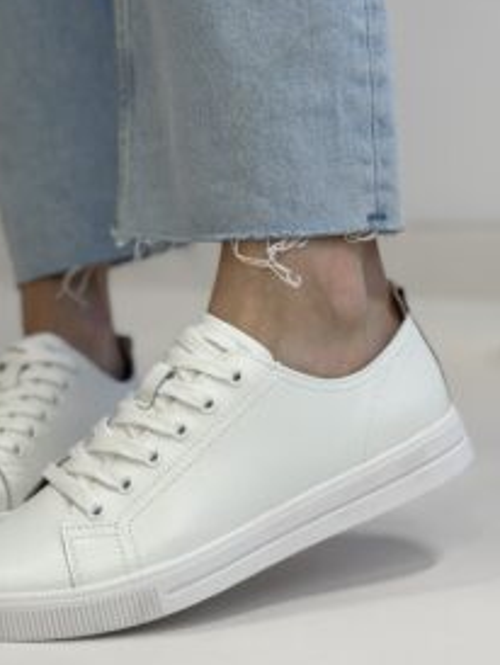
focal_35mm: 70
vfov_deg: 27.7
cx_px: 167
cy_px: 262
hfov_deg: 21.0
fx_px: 1346
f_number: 1.78
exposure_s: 1/114
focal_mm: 6.86
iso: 80
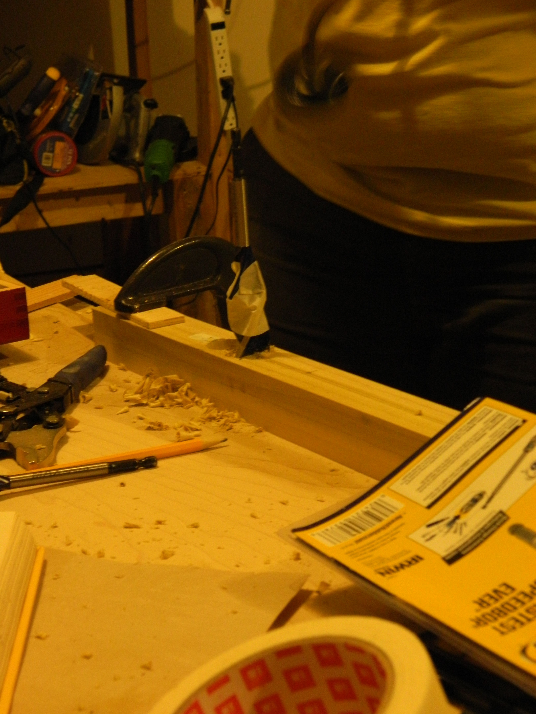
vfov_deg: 27.8
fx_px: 1445
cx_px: 268
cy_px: 357
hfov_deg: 21.0
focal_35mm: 70
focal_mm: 12.6
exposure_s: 1/15
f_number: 4
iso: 400
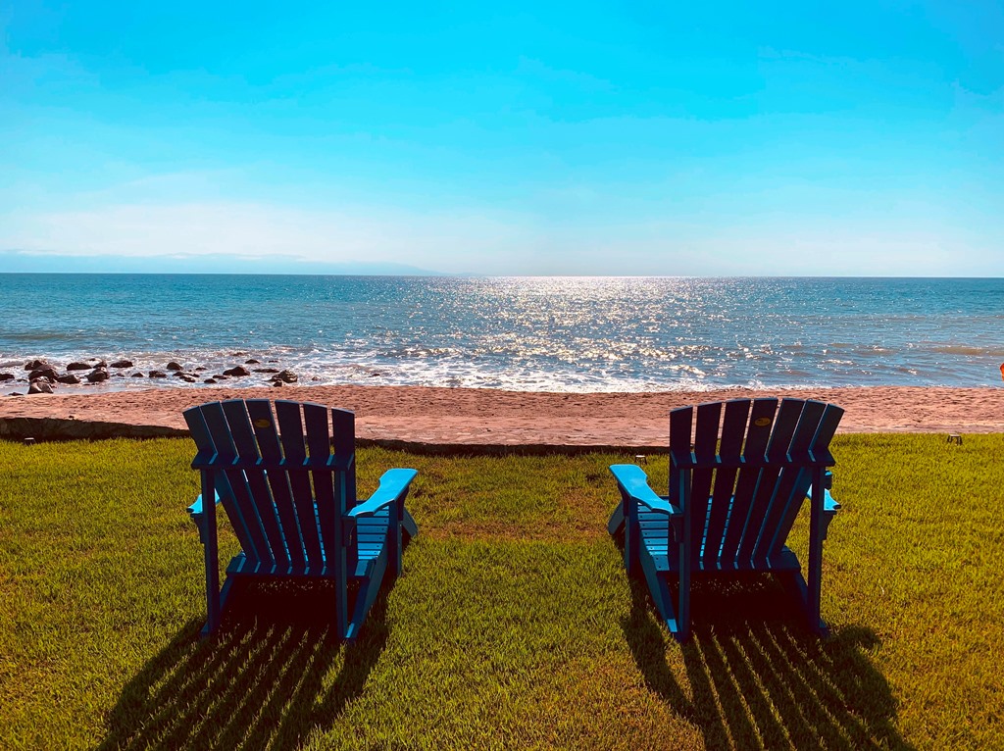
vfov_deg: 53.0
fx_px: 753
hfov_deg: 67.4
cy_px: 376
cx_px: 502
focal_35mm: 26
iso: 25
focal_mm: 4.25
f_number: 1.8
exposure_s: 1/8000
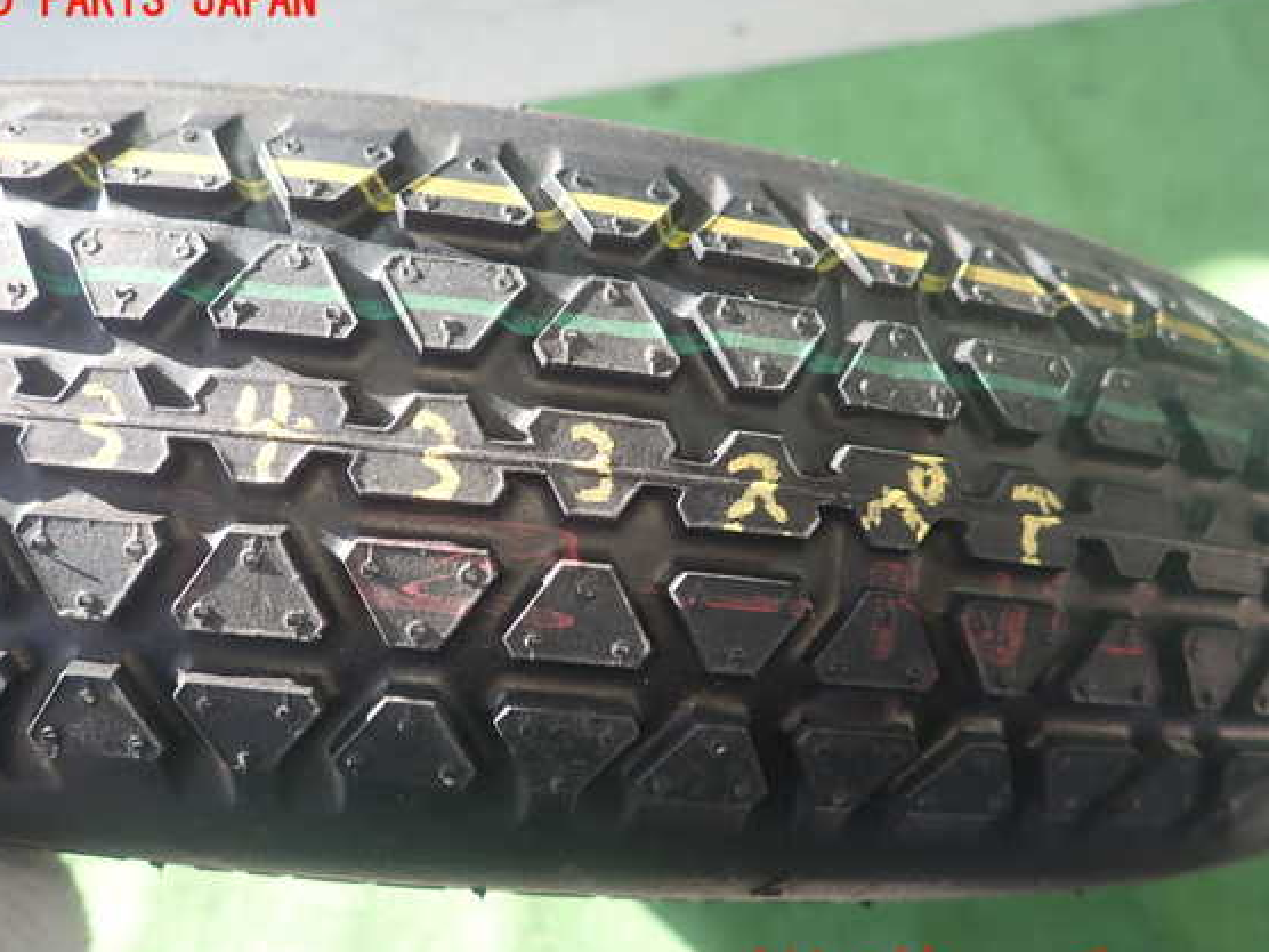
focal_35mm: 27
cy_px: 486
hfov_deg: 65.2
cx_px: 587
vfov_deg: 51.4
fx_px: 990
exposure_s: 1/60
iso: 100
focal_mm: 4.5
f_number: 2
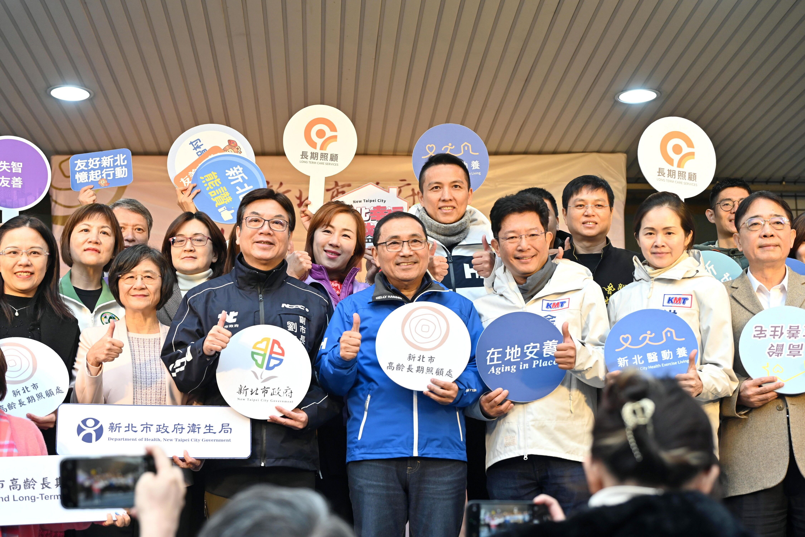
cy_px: 268
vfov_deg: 22.6
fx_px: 1342
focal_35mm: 60
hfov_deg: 33.4
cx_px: 402
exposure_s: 1/125
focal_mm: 60
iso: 500
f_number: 4
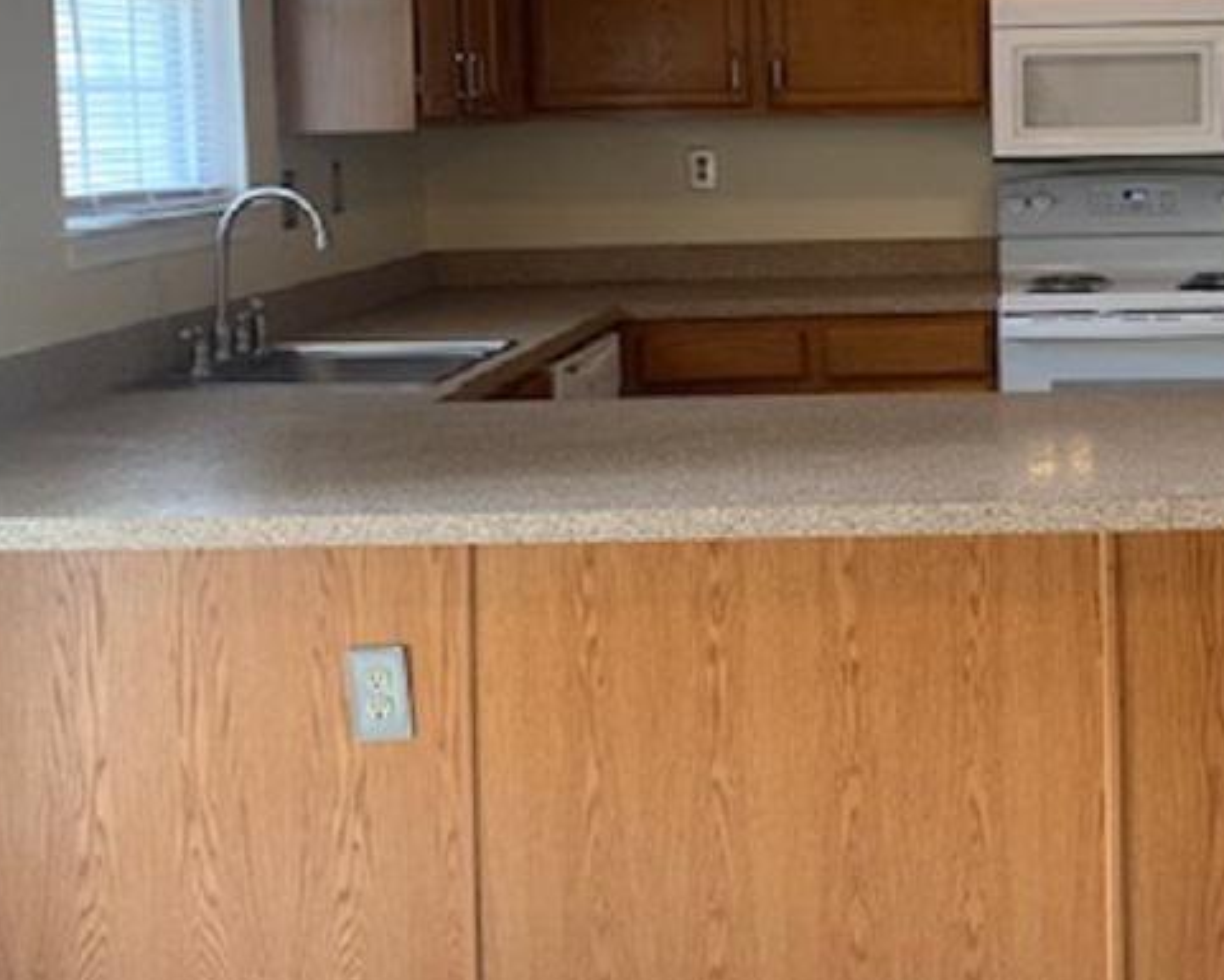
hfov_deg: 33.5
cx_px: 1018
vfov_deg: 27.6
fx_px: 1957
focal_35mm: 54
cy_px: 224
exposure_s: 1/60
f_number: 1.8
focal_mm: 4.25
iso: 64
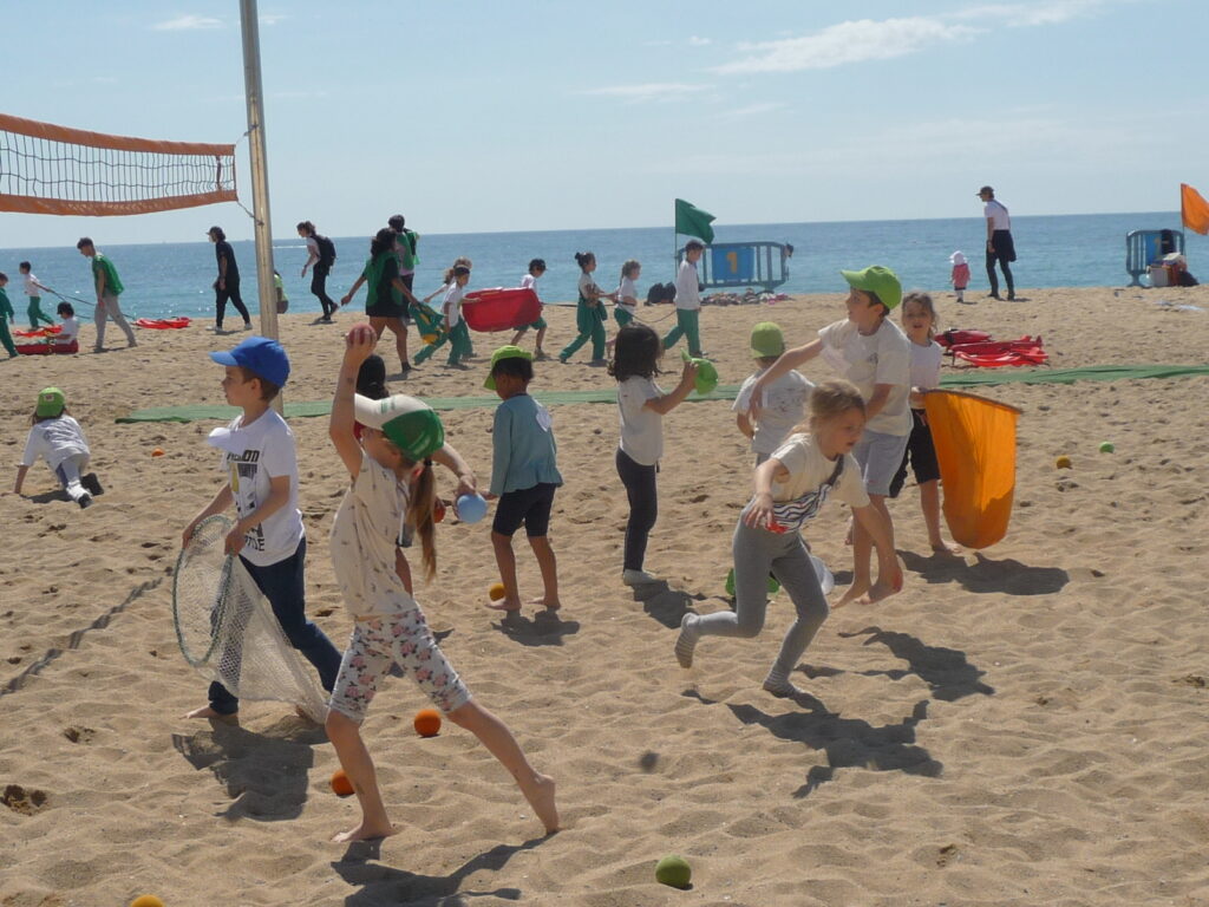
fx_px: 1781
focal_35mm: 51
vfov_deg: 28.6
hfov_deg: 37.5
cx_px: 604
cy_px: 454
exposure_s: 1/400
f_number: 8
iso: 100
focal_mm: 5.3
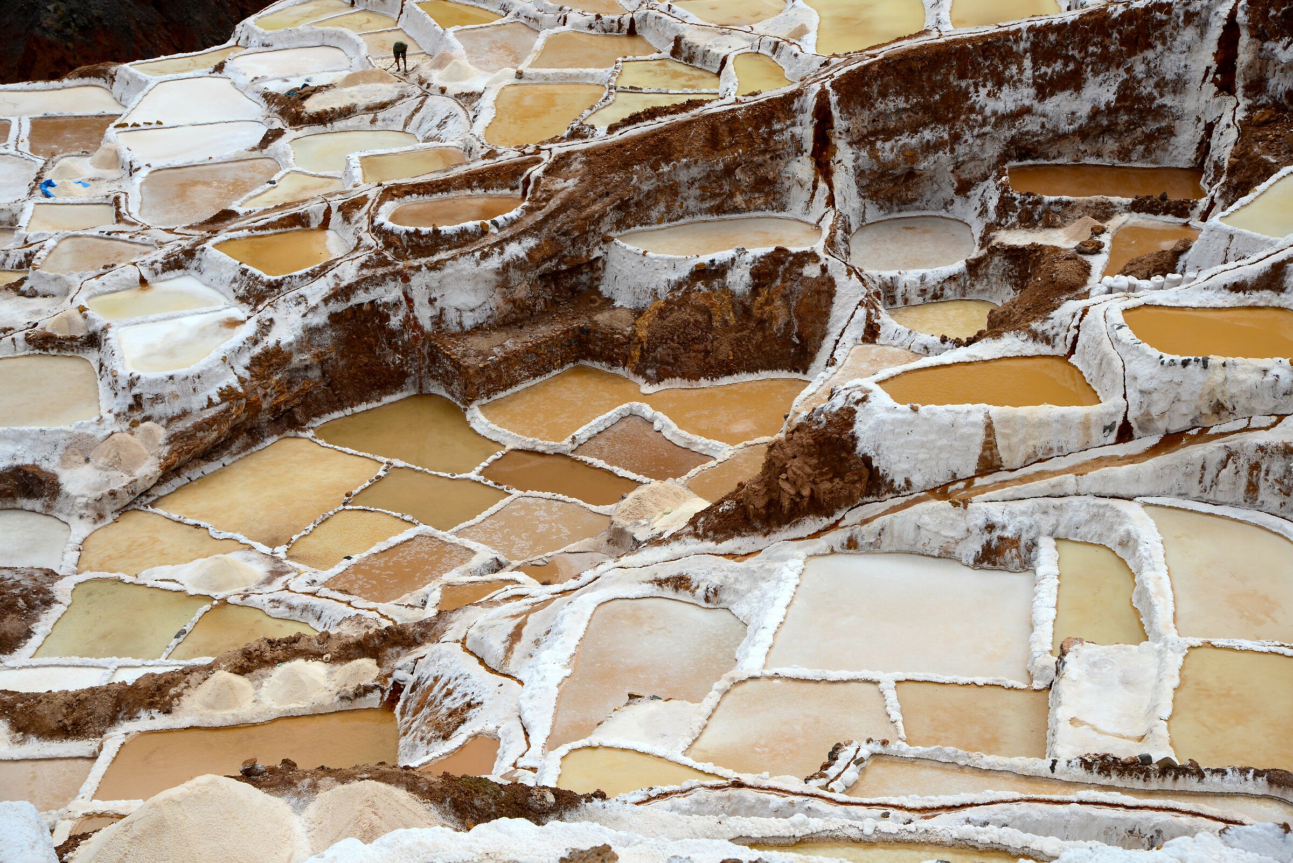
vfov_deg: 19.5
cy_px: 432
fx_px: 2515
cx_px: 646
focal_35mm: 70
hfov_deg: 28.8
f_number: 9
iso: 100
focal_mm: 70
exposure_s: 1/320
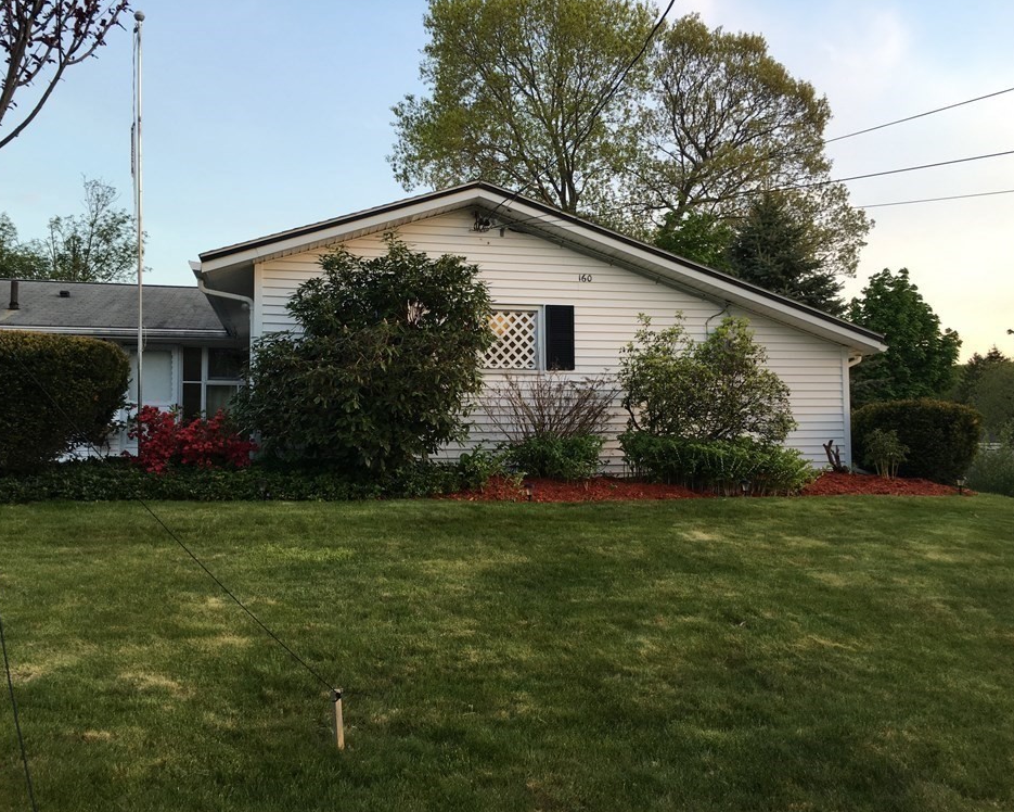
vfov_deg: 47.1
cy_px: 414
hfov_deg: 57.2
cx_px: 510
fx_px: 930
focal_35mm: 31
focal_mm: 4.15
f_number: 2.2
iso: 32
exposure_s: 1/60
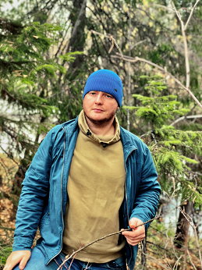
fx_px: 405
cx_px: 101
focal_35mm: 52
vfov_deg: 36.8
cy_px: 135
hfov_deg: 28.0
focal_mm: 6
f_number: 2.4
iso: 25
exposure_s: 1/60
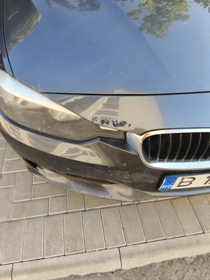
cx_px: 105
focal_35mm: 23
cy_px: 140
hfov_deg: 58.9
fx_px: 186
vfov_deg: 73.9
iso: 80
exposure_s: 1/99.9
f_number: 1.65
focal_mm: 6.18
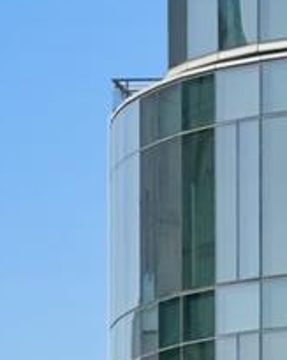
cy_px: 1128
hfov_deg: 1.8
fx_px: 9170
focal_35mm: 863
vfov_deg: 2.2
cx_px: -455
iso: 400
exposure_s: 1/2000
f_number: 11
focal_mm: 125
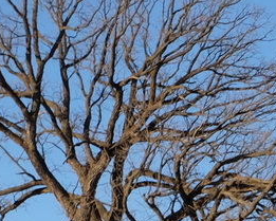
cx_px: 494
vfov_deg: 8.8
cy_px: 390
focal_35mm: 169
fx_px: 1381
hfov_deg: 10.7
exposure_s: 1/400
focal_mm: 19.2
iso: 400
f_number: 9
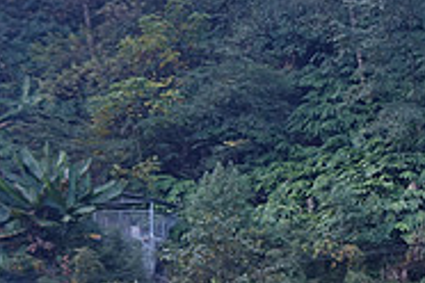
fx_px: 2231
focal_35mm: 189
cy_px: 458
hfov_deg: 10.0
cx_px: 873
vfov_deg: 7.1
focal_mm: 16.2
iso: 250
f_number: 3.2
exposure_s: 1/50
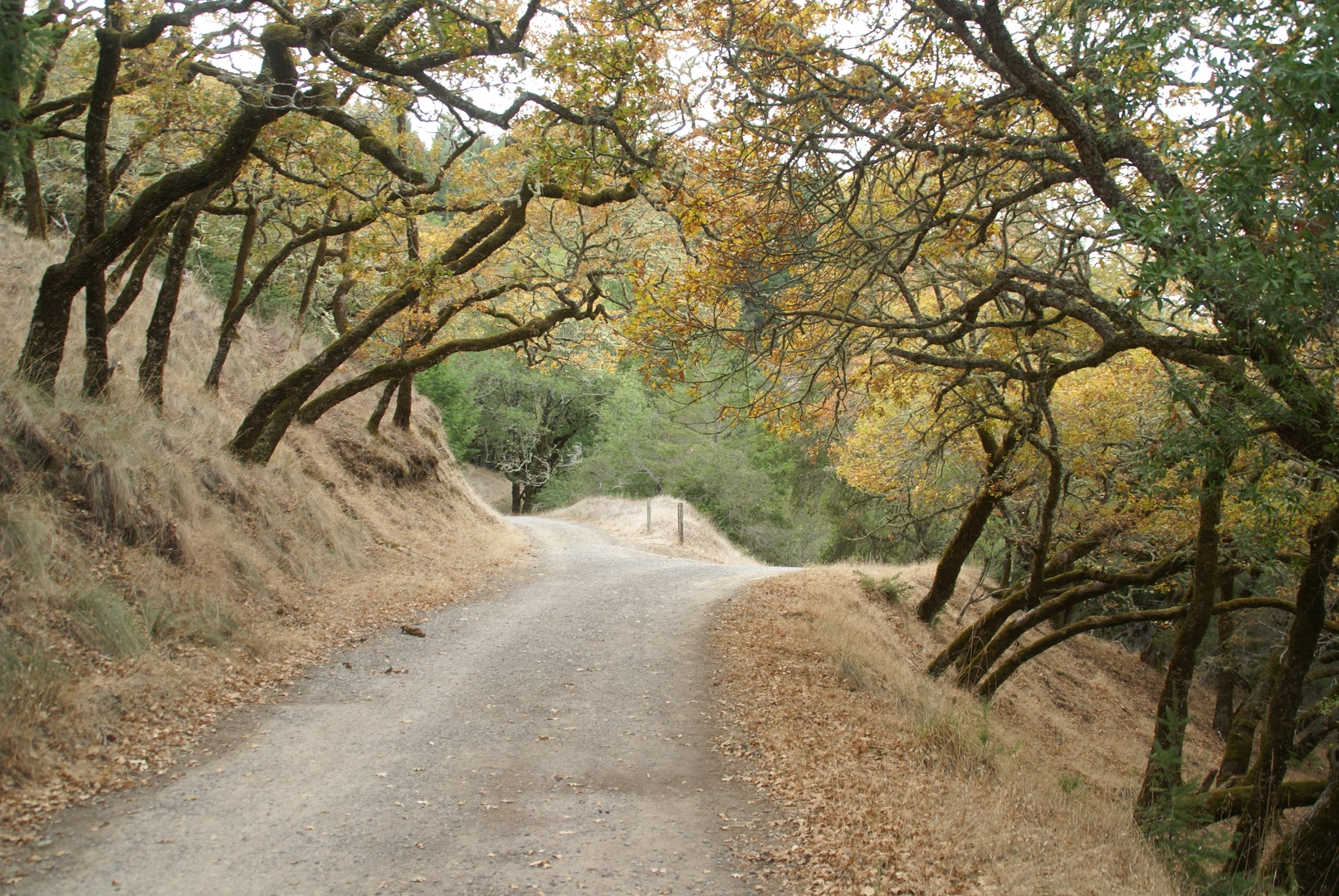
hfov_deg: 53.1
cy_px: 448
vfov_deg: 37.0
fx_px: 1341
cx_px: 670
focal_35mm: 36
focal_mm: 24
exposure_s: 1/40
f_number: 4
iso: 100
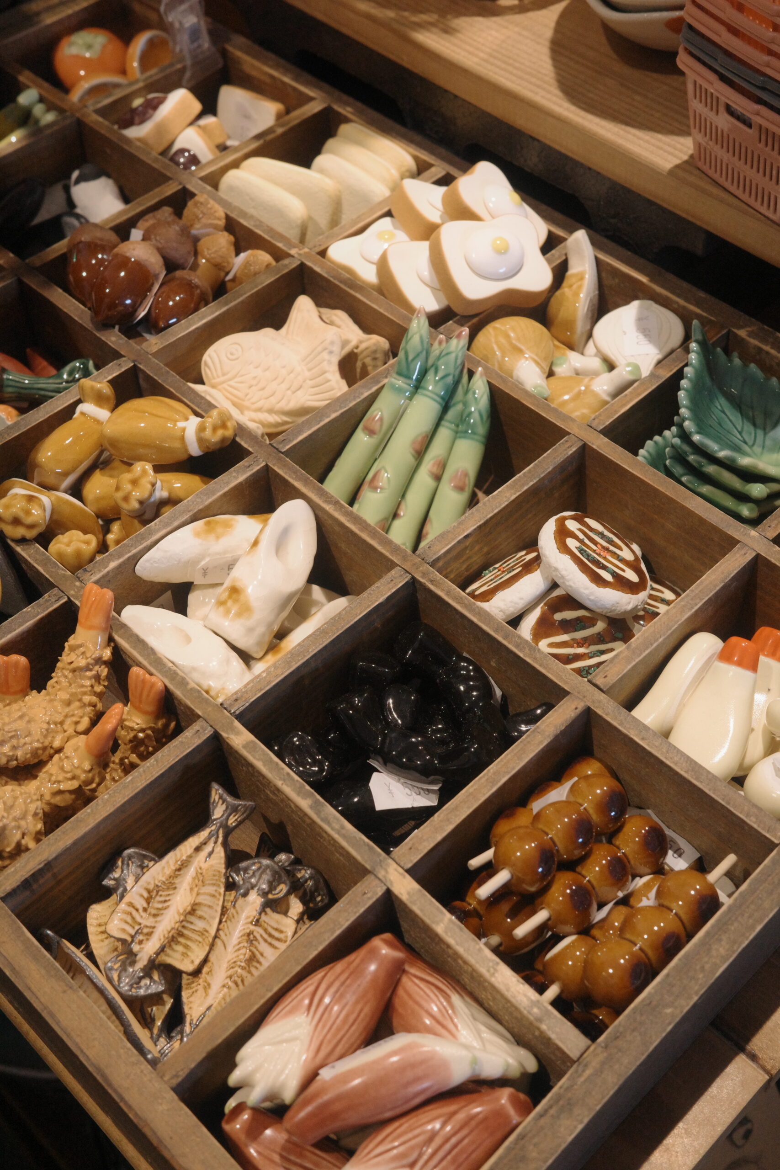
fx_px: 1300
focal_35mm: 40
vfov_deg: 48.5
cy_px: 585
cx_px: 390
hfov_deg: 33.4
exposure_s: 1/40
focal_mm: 26
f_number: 6.3
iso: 3200
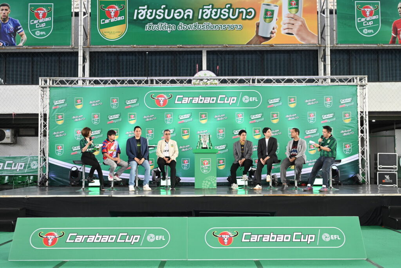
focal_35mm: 39
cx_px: 200
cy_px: 134
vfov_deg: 34.2
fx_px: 434
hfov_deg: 49.5
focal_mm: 39
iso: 800
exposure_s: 1/400
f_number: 4.5
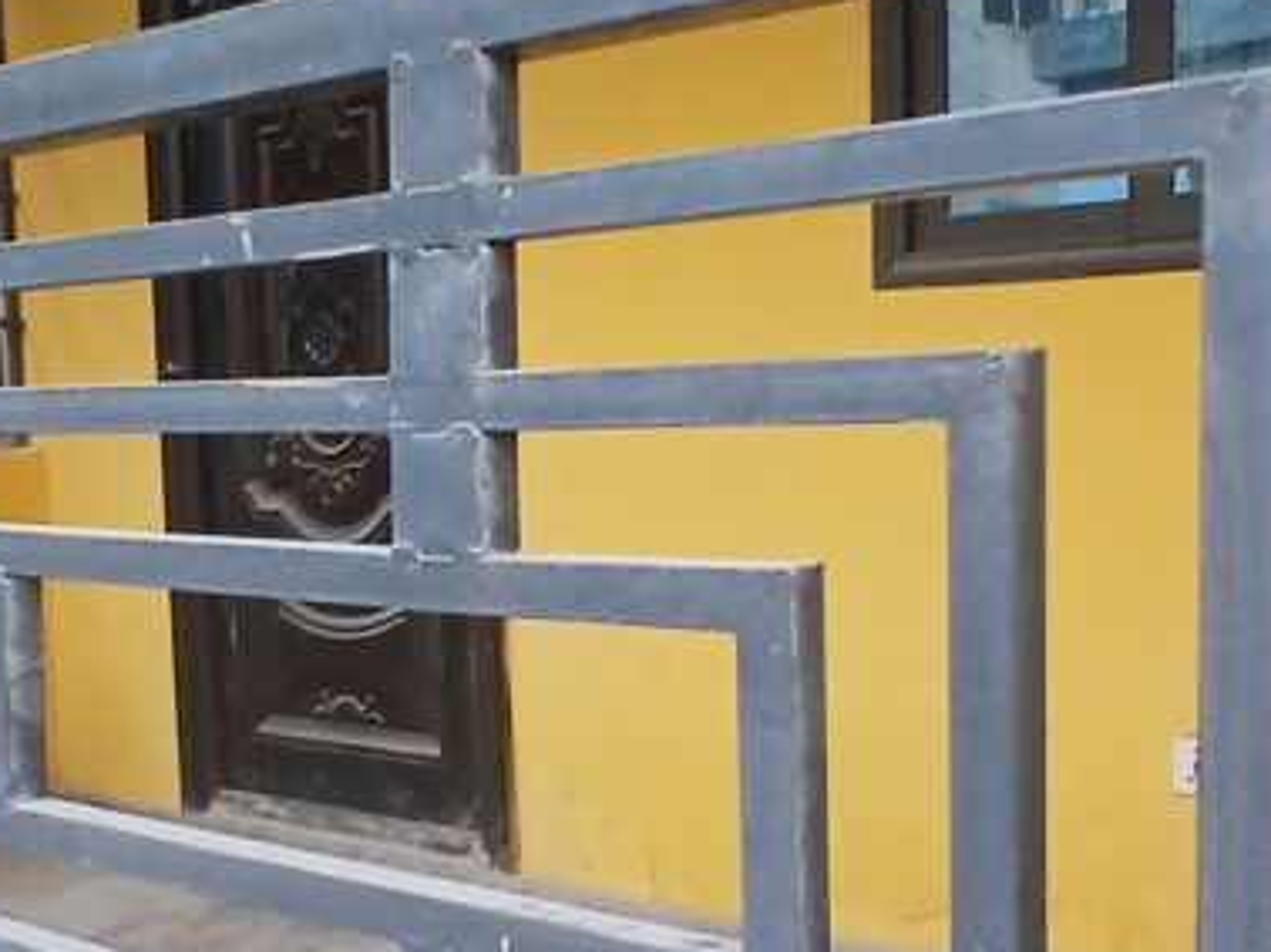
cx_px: 494
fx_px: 1321
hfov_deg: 51.0
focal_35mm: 36
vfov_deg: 39.6
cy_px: 481
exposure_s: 1/100
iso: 100
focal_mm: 1.4
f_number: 2.2
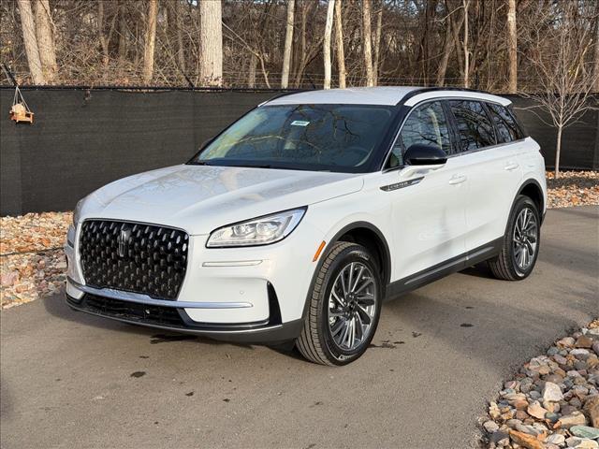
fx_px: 831
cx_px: 300
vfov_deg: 30.3
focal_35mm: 48
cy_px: 224
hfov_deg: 39.7
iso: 64
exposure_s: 1/2342
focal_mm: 6.76
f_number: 1.78
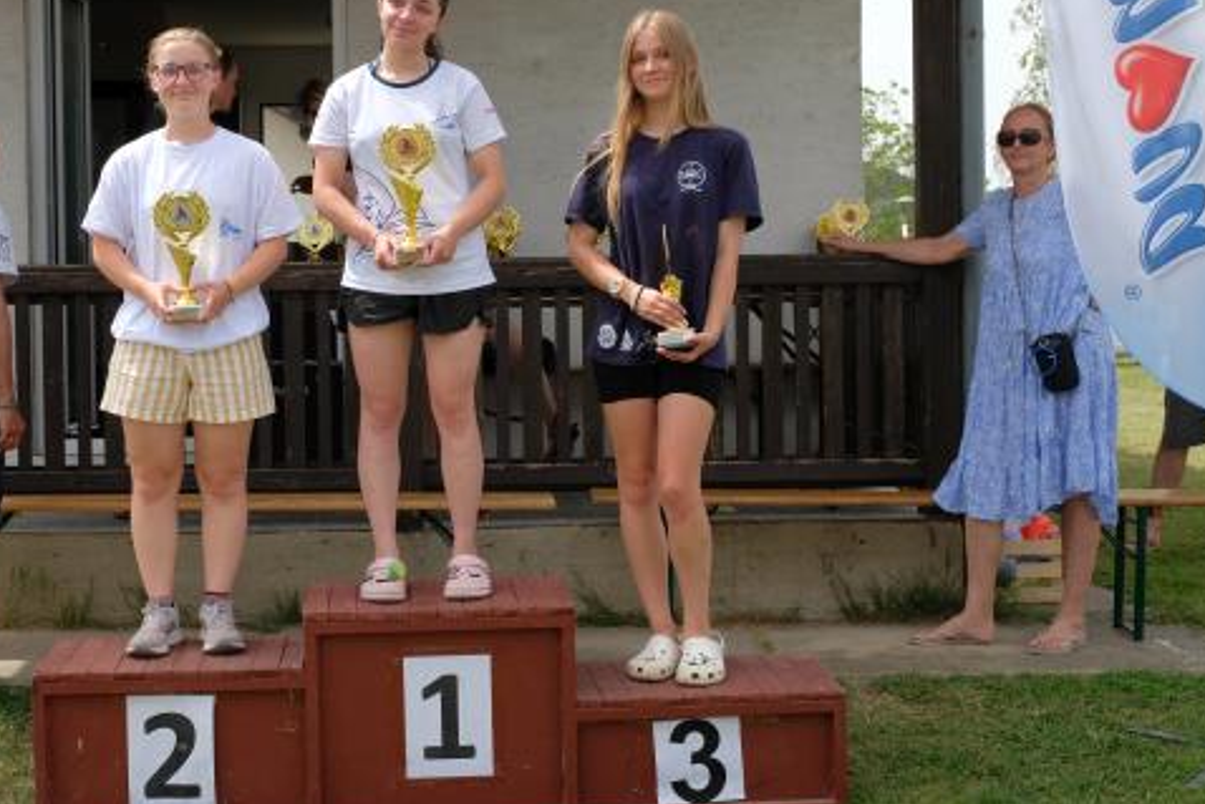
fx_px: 1808
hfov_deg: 36.6
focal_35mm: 54
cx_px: 422
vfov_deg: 25.0
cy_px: 323
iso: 200
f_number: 6.4
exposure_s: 1/250
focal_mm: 26.6
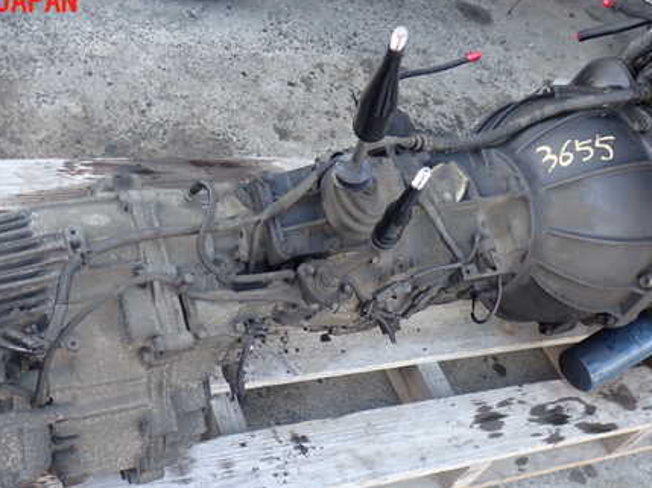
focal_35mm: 42
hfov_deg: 44.6
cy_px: 325
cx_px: 257
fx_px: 790
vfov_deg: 34.0
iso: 200
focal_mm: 5.4
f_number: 2.3
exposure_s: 1/125
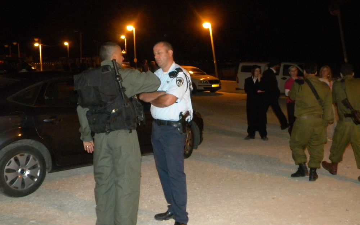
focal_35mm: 39
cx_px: 179
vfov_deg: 32.8
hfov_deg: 50.4
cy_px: 115
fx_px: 383
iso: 504
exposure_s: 1/30
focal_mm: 6.4
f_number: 3.7
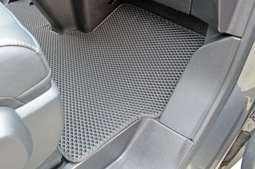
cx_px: 119
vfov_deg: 44.8
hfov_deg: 63.7
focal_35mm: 29
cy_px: 85
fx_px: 205
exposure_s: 1/15
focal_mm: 18
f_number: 8
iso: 560
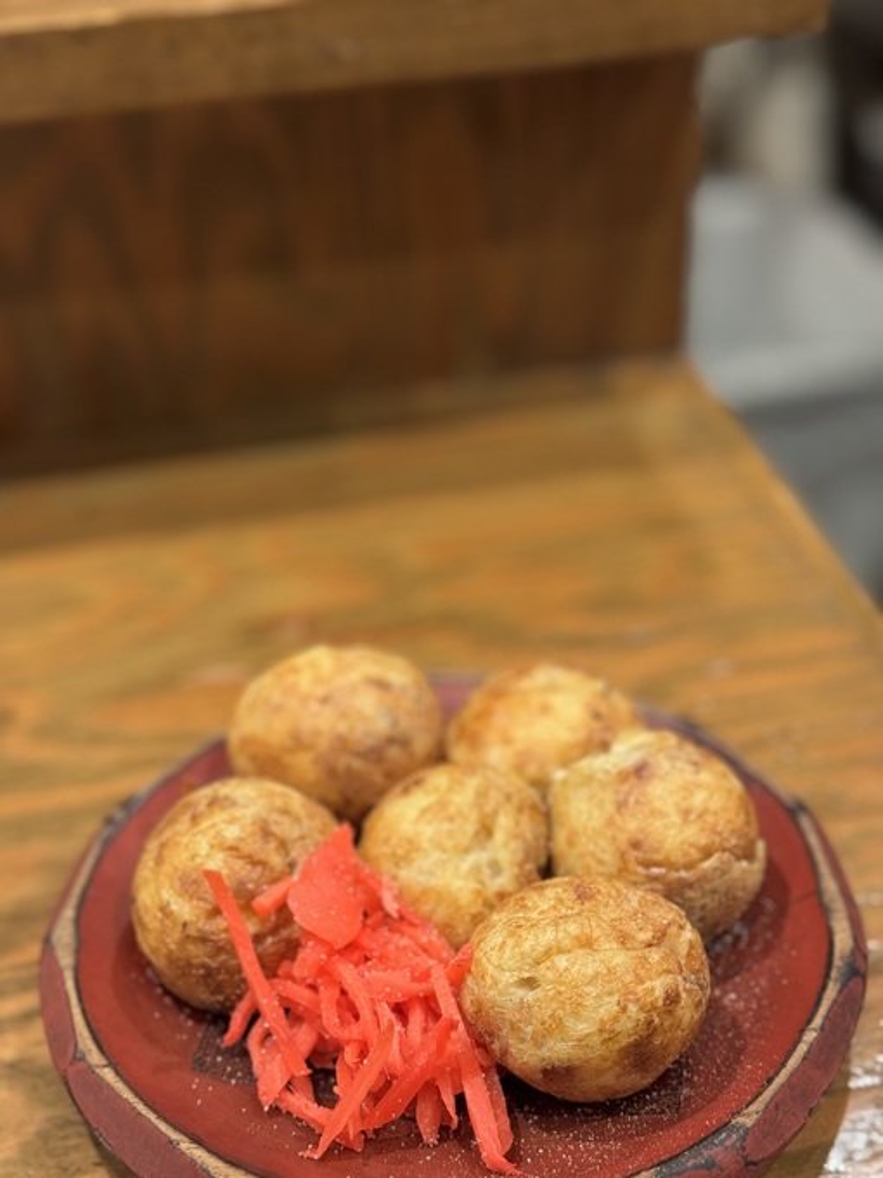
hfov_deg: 30.3
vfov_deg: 39.7
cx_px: 442
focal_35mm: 48
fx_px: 1633
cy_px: 589
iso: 125
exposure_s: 1/60
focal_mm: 6.76
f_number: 1.78
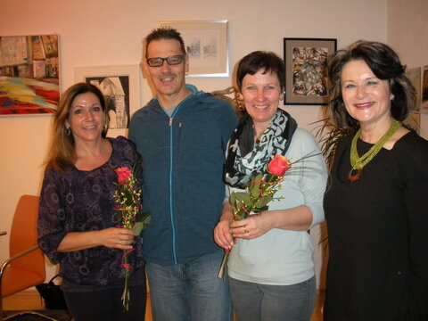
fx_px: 433
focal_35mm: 35
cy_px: 160
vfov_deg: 40.7
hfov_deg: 52.6
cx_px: 214
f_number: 3.5
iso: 400
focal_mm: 6.3
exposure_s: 1/60
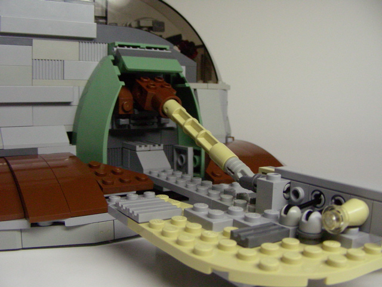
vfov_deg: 37.7
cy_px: 144
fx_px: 419
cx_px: 191
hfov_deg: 49.0
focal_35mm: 38
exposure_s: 1/115
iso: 400
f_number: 3.5
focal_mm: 6.3
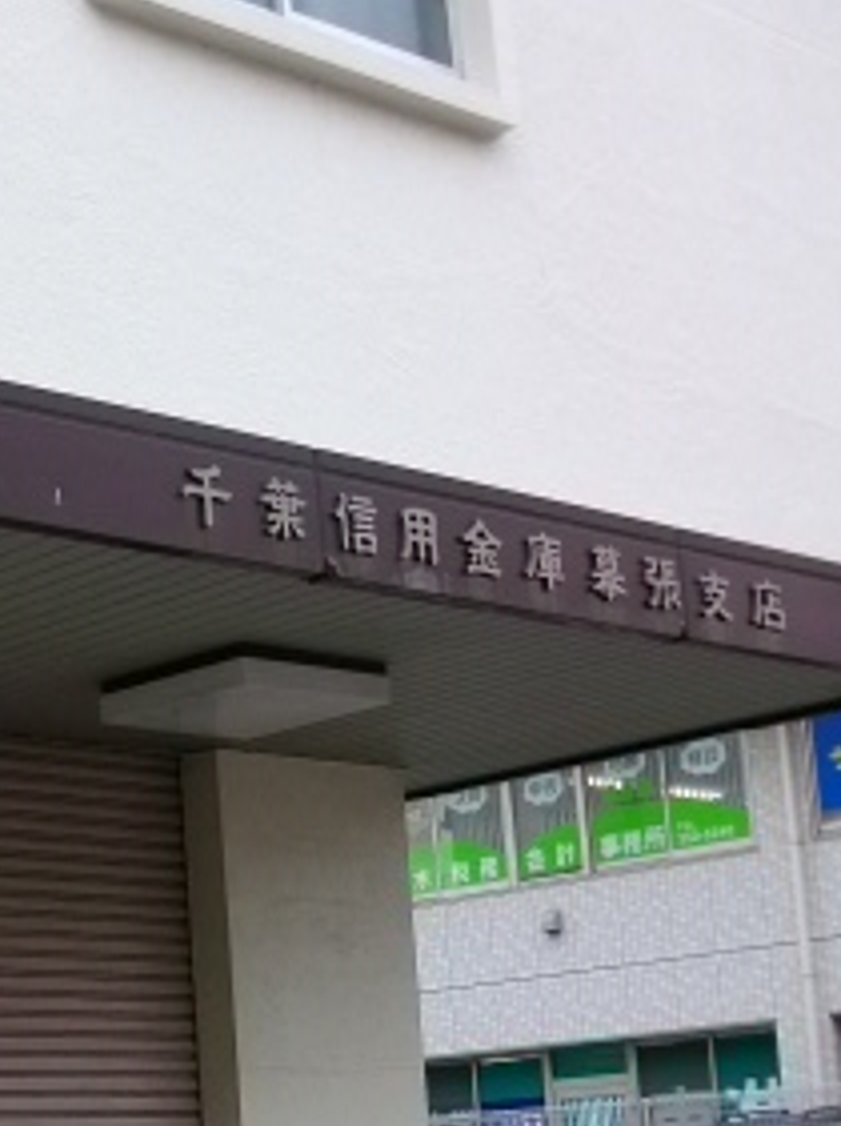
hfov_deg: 18.9
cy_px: 825
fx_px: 2370
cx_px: -192
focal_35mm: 73
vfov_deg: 26.4
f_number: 2.9
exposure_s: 1/205
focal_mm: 5.7
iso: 80
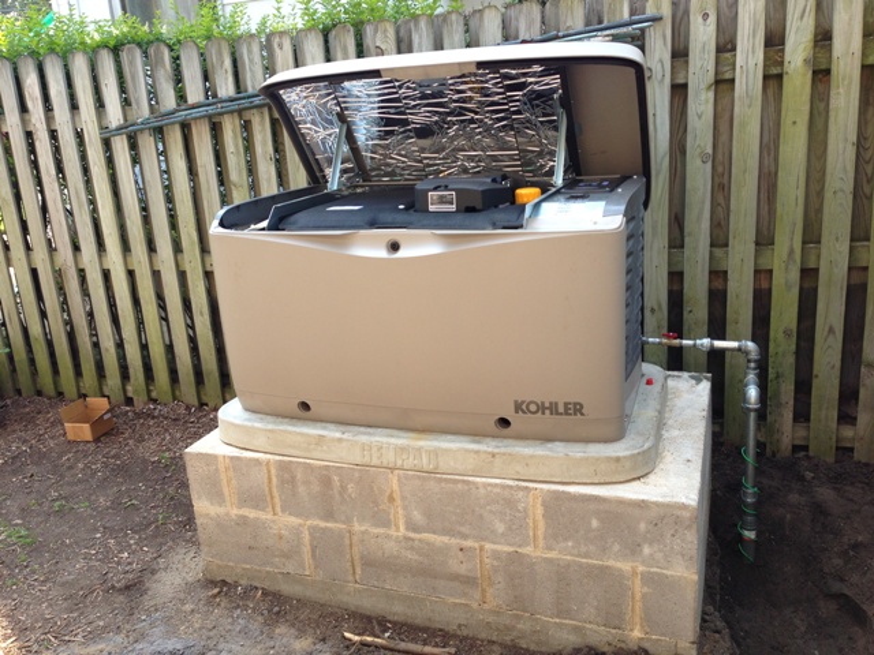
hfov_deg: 55.4
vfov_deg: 42.9
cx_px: 437
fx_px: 833
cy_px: 328
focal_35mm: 33
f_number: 2.4
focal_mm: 4.13
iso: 50
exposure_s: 1/222
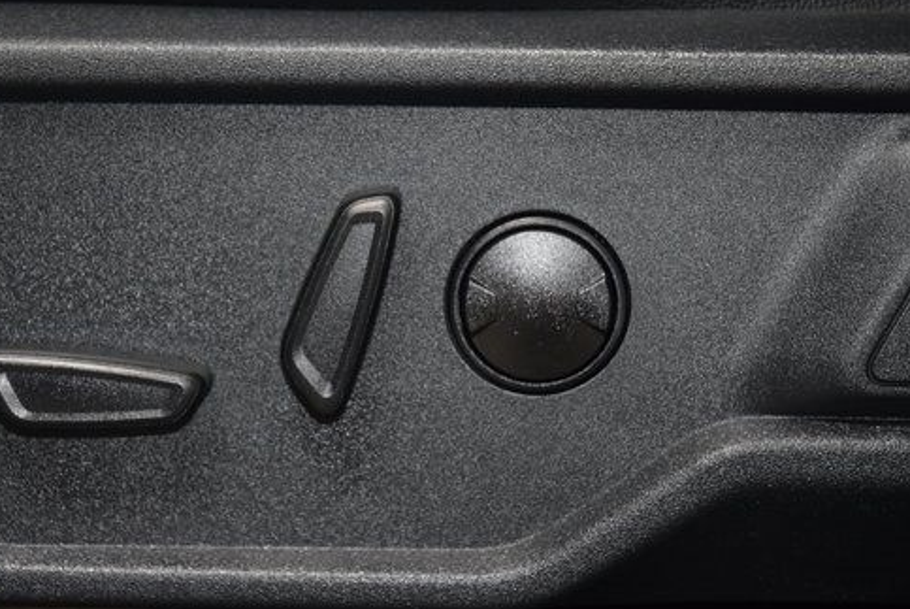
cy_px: 271
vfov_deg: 9.9
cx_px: 337
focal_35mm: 139
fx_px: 3517
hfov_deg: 14.7
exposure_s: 1/30
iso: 1800
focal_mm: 70
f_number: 4.5
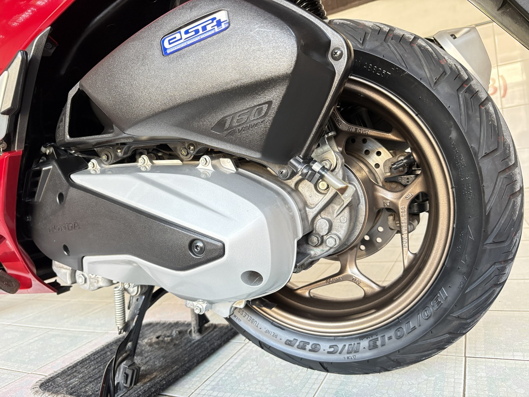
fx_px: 397
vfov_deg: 53.1
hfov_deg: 67.3
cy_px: 198
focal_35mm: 26
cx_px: 264
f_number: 1.6
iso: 250
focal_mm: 5.96
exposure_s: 1/60
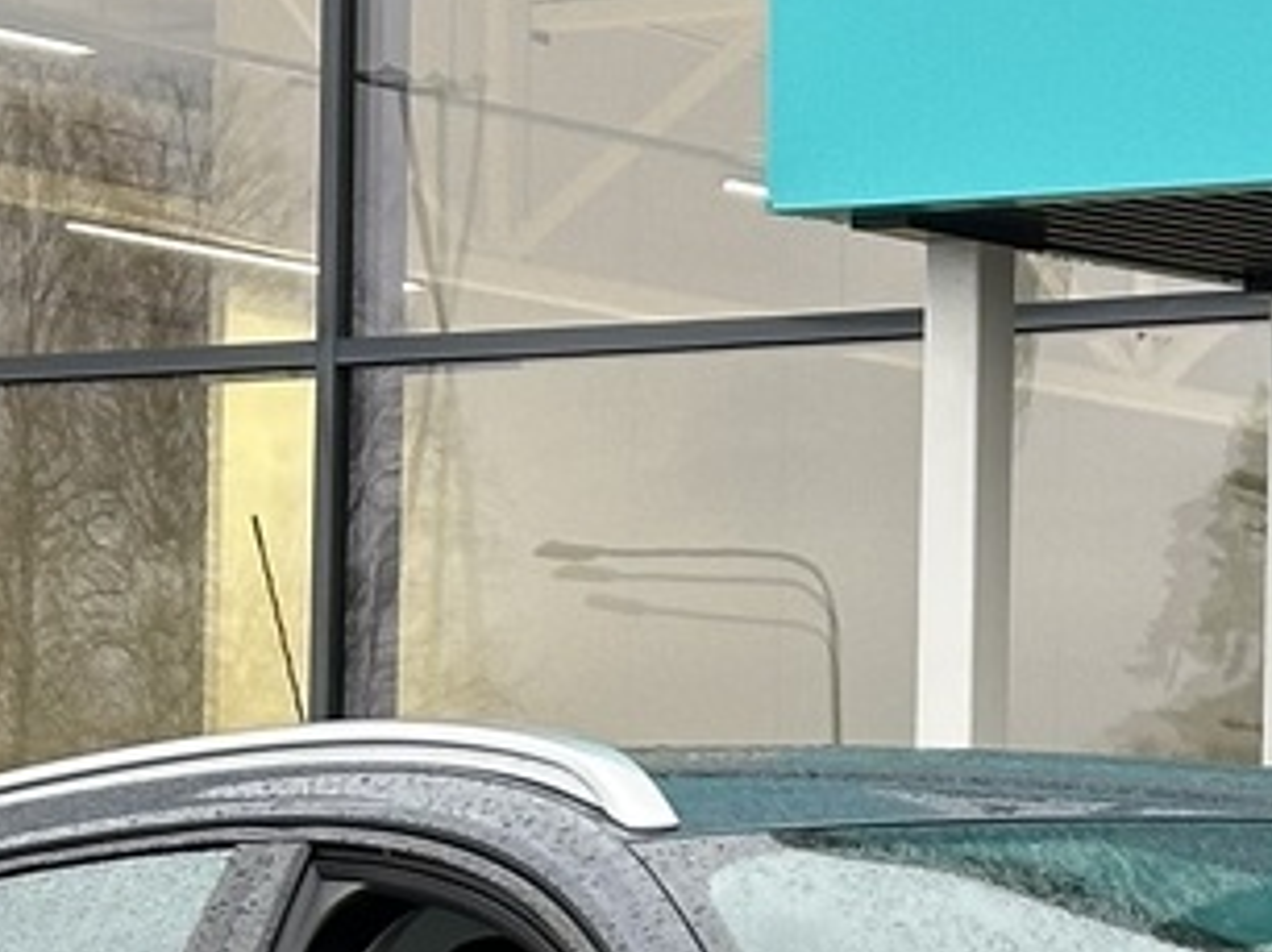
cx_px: 1575
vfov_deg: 6.5
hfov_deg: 8.7
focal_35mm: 226
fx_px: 8298
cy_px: 1359
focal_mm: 6.86
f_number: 1.78
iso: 64
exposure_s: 1/100
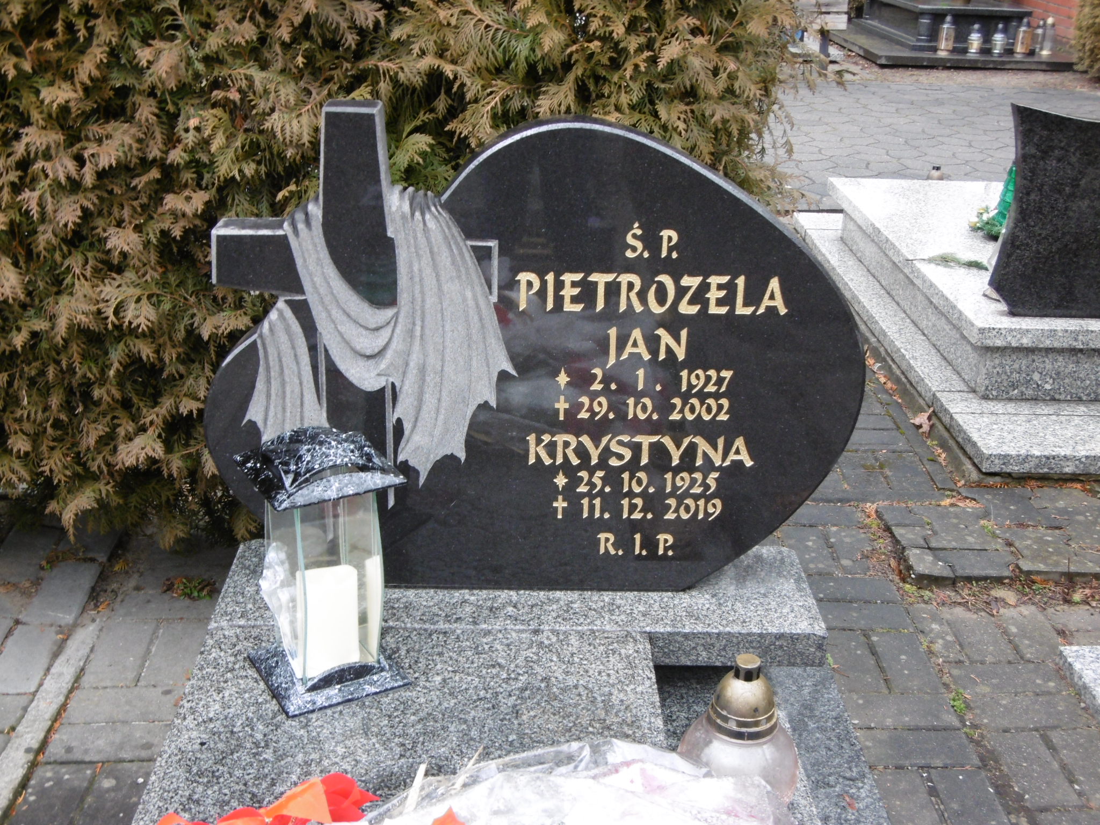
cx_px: 550
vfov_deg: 33.6
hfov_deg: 43.9
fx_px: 1366
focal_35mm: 43
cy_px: 412
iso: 160
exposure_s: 1/60
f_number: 3.8
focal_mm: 7.7
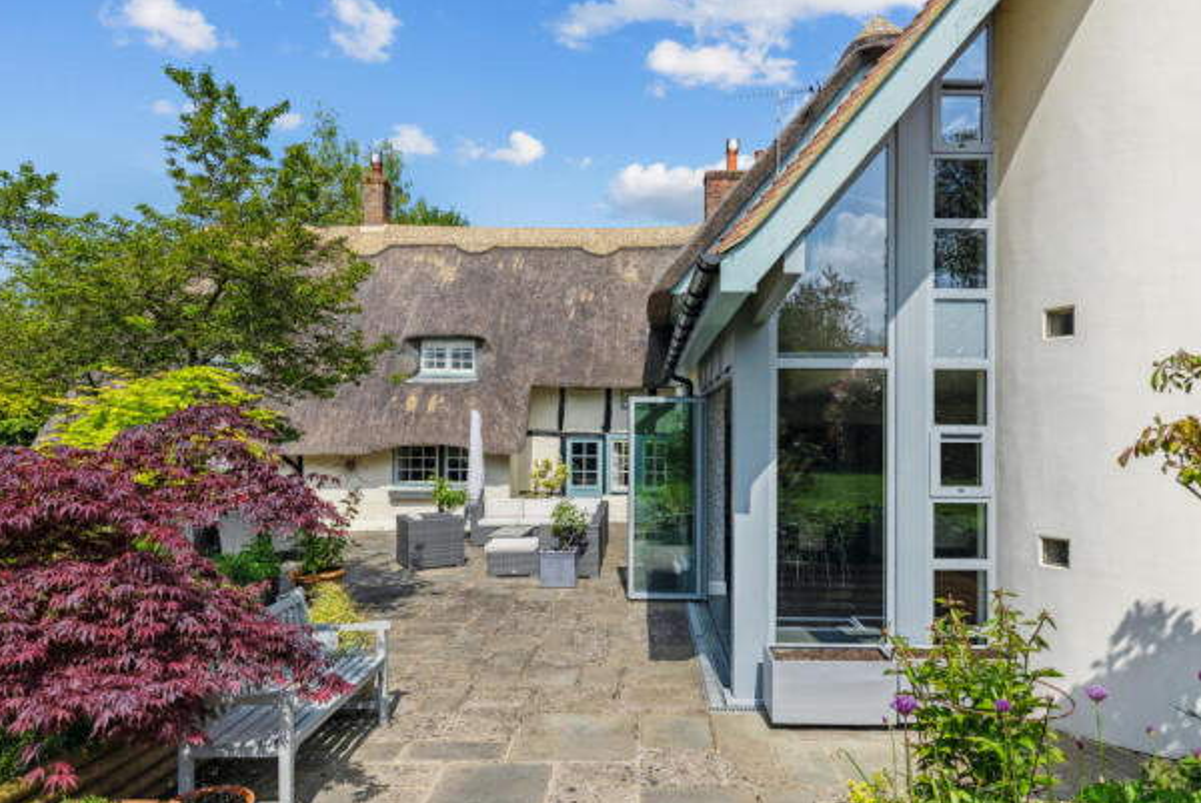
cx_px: 640
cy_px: 432
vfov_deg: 53.2
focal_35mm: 24
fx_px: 801
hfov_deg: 73.6
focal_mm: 22
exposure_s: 1/2000
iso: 640
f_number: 9
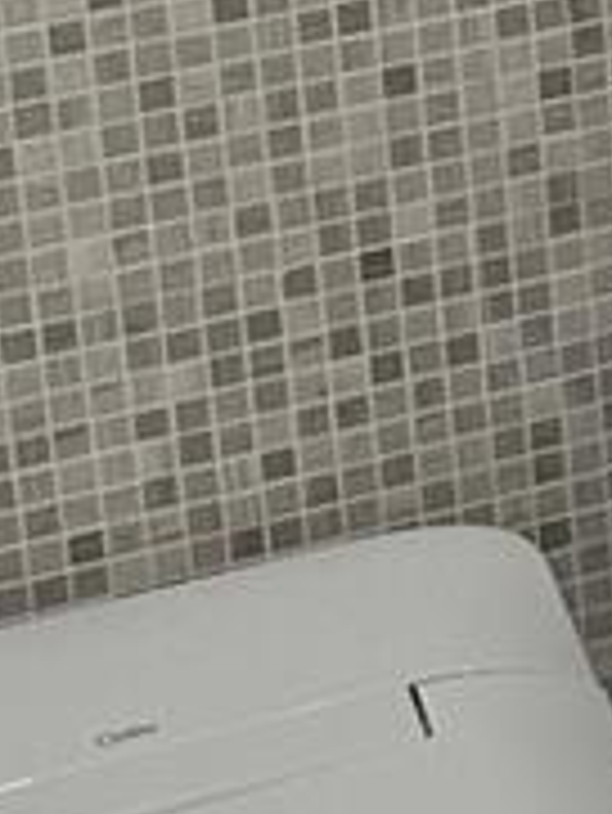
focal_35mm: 159
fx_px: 3744
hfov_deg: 8.7
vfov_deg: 11.4
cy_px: -733
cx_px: 1372
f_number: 1.78
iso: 80
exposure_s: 1/160
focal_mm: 6.86
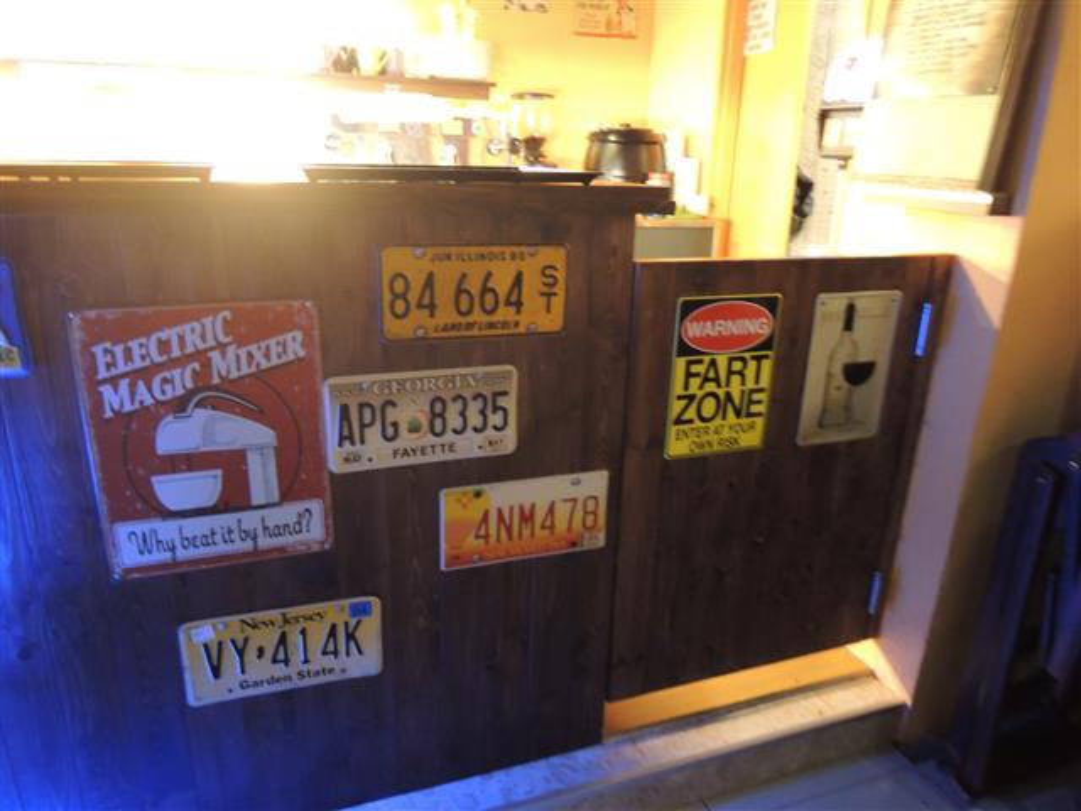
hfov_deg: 71.6
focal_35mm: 24
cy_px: 406
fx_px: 749
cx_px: 540
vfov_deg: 56.8
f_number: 2.2
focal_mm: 4.3
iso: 800
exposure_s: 1/6
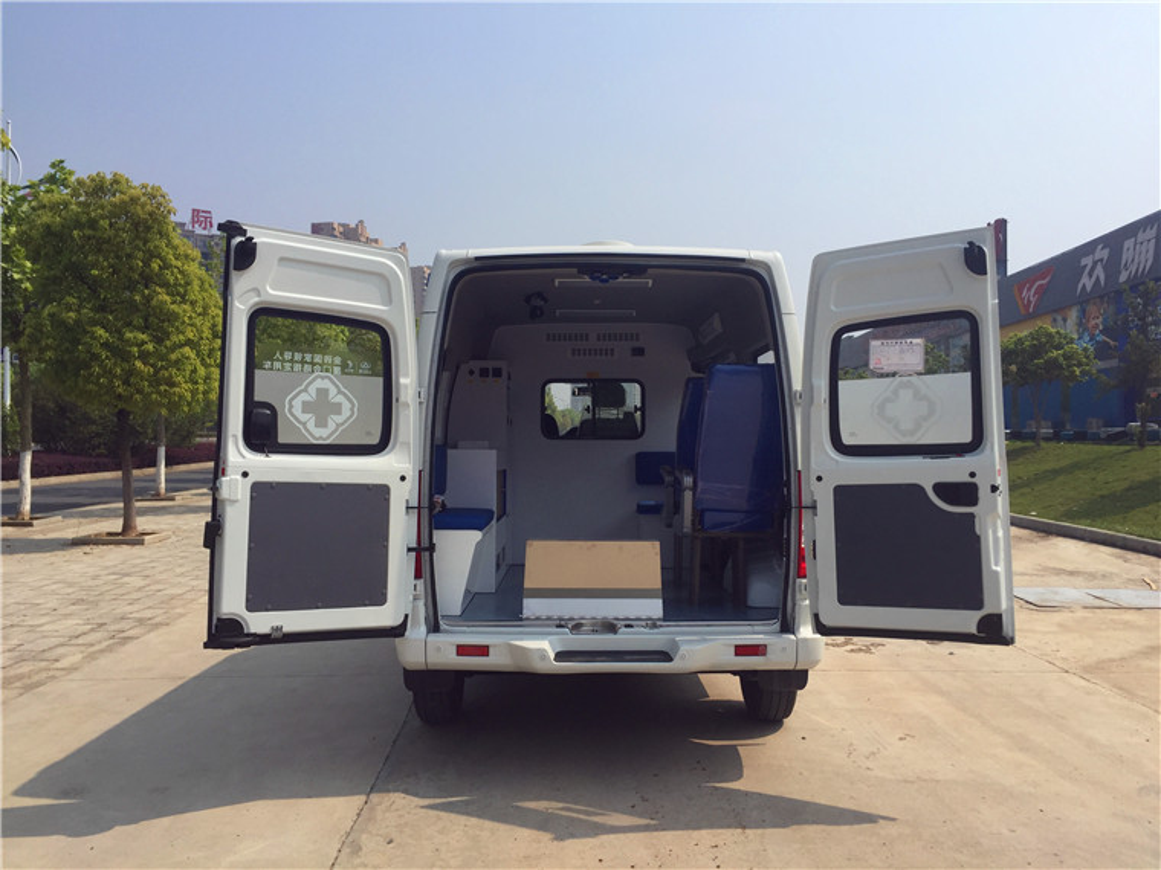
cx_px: 580
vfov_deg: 48.2
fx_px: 973
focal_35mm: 29
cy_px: 435
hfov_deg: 61.7
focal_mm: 4.15
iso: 32
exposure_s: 1/3049
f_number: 2.2
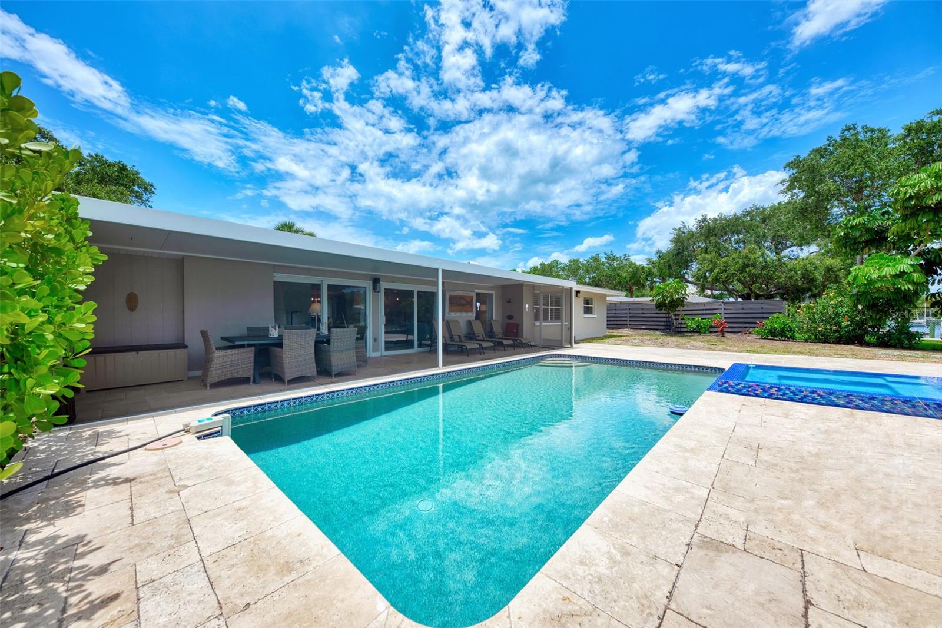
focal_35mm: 12
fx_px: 314
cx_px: 471
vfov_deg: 90.0
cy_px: 314
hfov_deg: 112.6
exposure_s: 1/800
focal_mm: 12
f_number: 7.1
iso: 160
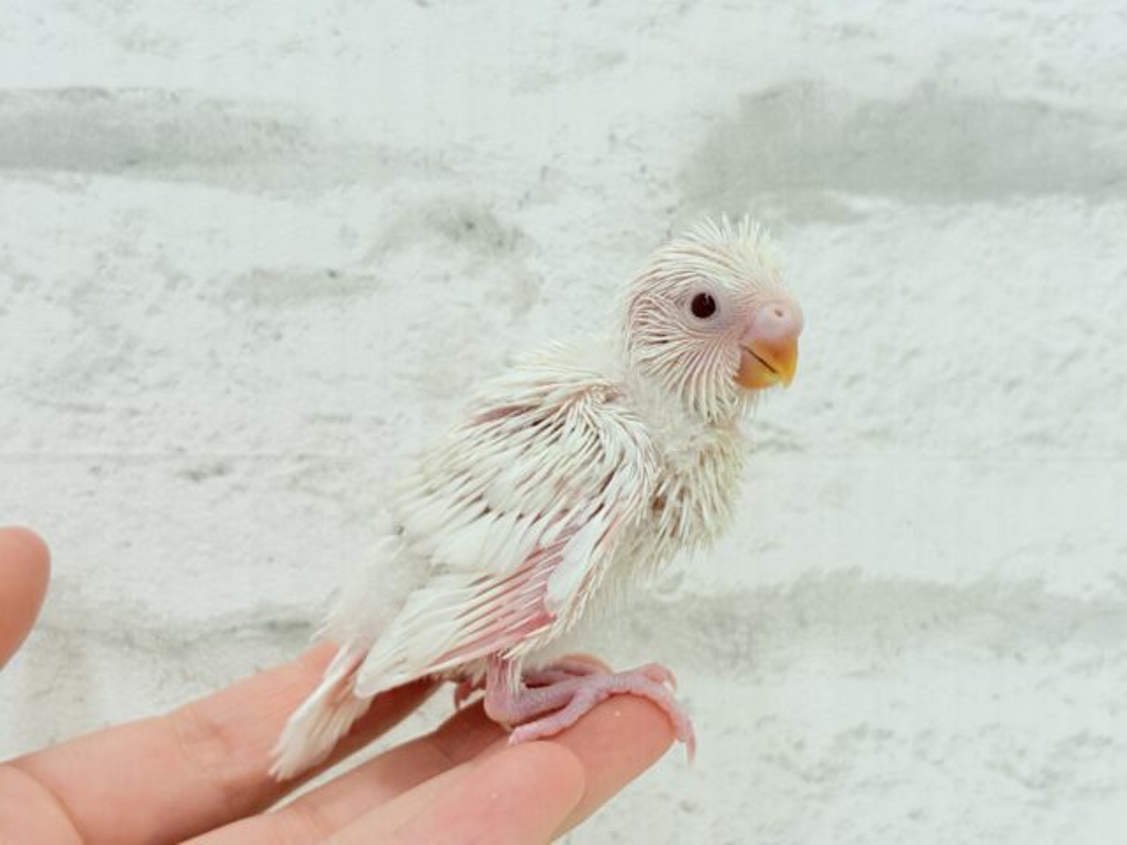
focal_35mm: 52
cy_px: 422
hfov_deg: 36.8
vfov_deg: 28.0
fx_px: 1693
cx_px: 564
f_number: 1.6
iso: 40
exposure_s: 1/50
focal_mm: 5.96
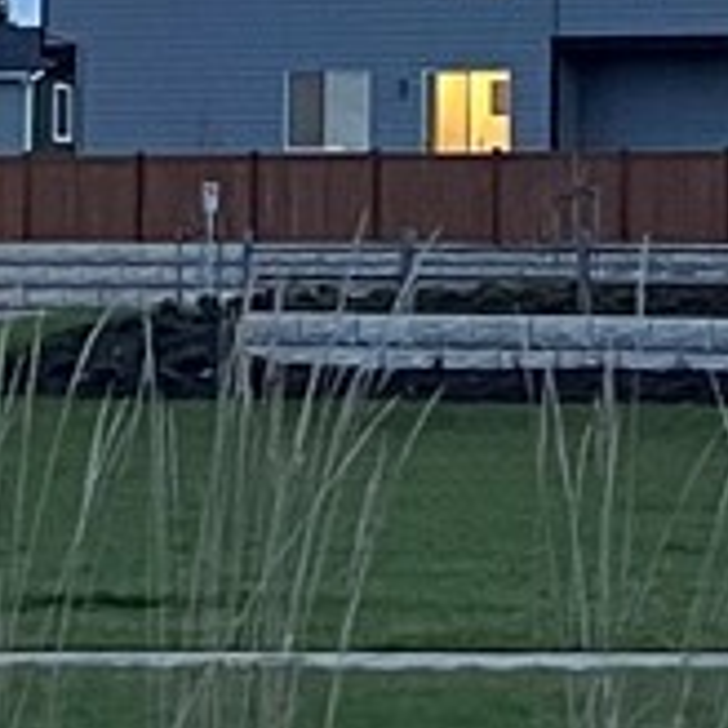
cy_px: -621
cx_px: 346
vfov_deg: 7.6
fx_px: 5330
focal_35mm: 224
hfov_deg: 7.8
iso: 200
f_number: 1.6
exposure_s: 1/60
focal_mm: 5.1
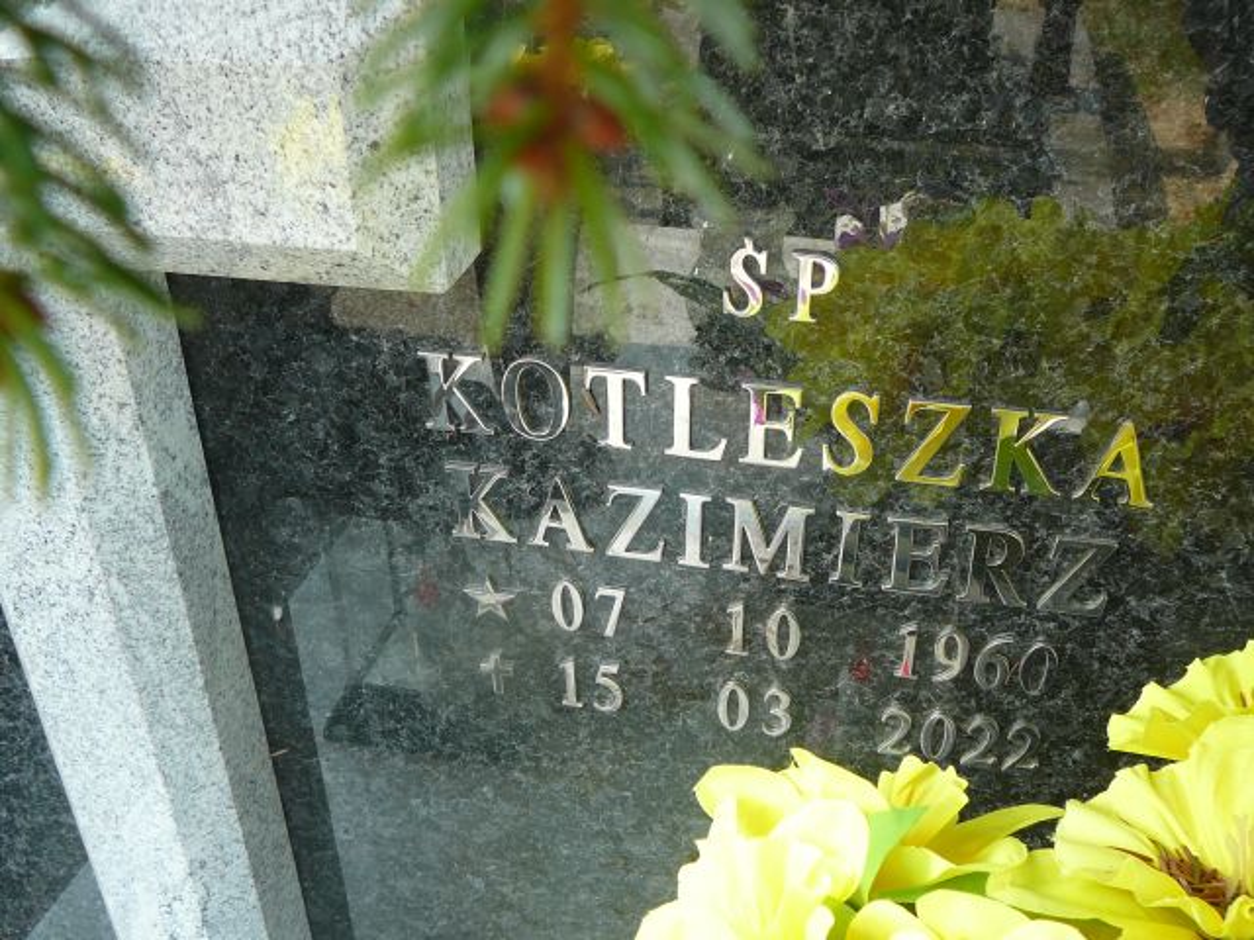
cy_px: 470
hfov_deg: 52.6
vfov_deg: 40.7
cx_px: 627
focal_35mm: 35
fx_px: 1268
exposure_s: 1/80
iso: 80
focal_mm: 5.2
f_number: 2.8
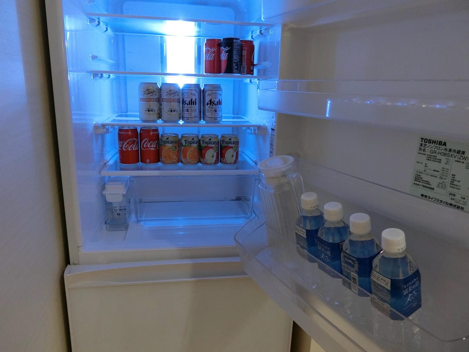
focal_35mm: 25
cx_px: 234
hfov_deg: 69.4
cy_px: 176
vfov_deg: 54.9
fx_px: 339
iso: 400
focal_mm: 5.4
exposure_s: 1/40
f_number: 2.8
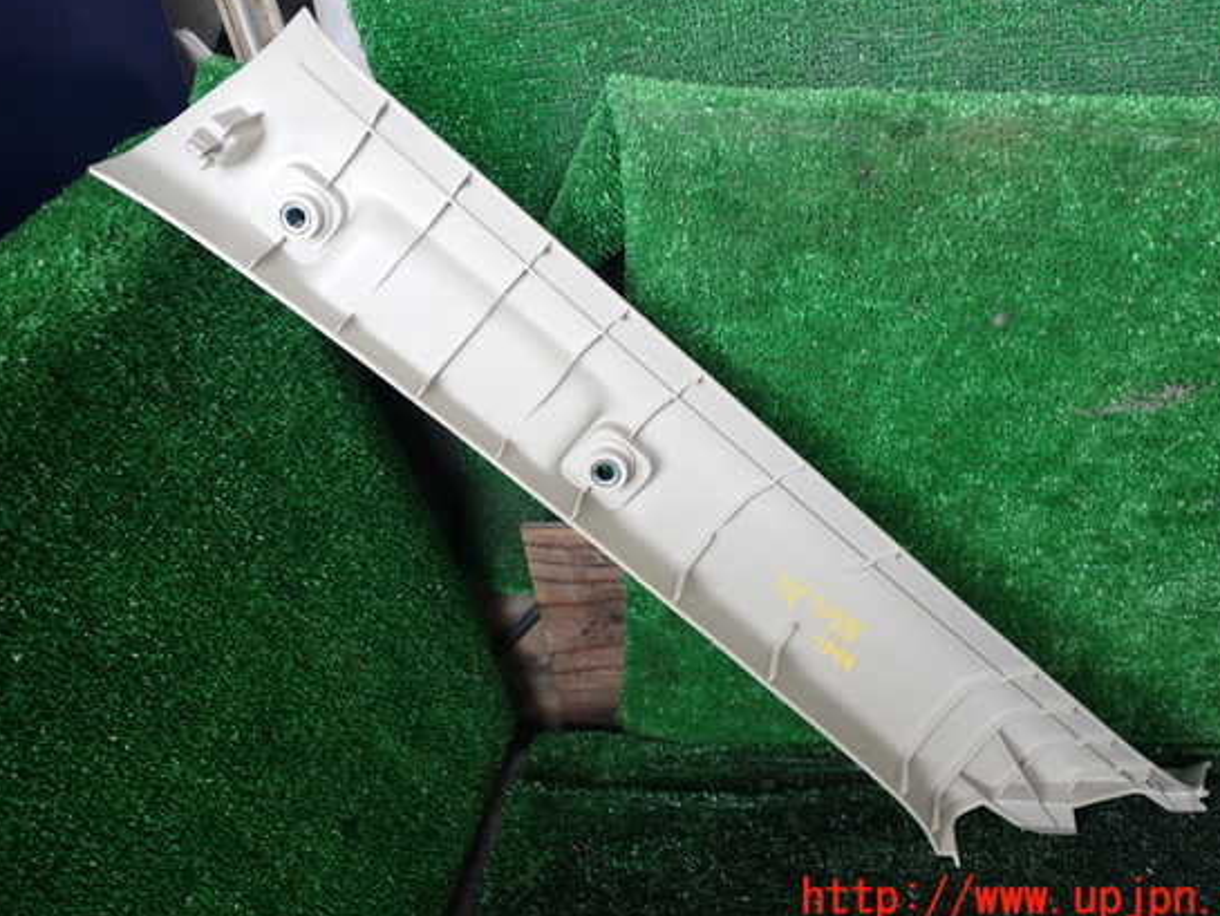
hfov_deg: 55.3
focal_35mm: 33
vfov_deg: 42.9
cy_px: 423
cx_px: 636
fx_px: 1163
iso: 125
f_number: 2.3
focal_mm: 5.4
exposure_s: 1/60
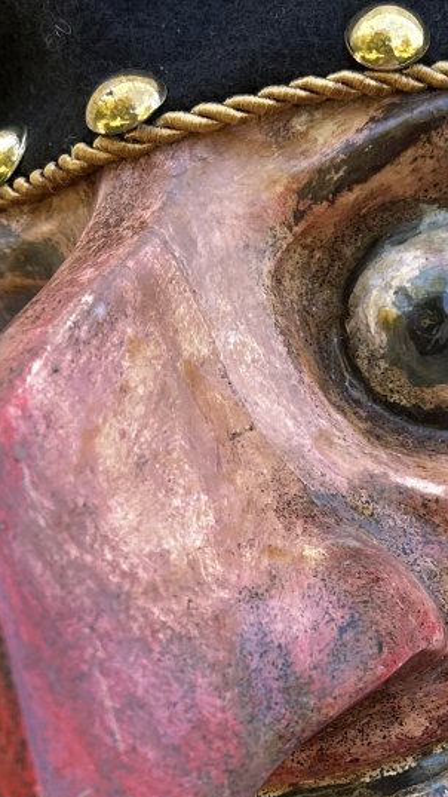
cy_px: 695
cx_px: 454
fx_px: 2007
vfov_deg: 22.0
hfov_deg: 12.6
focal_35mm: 95
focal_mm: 5.7
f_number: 1.5
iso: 50
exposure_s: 1/358
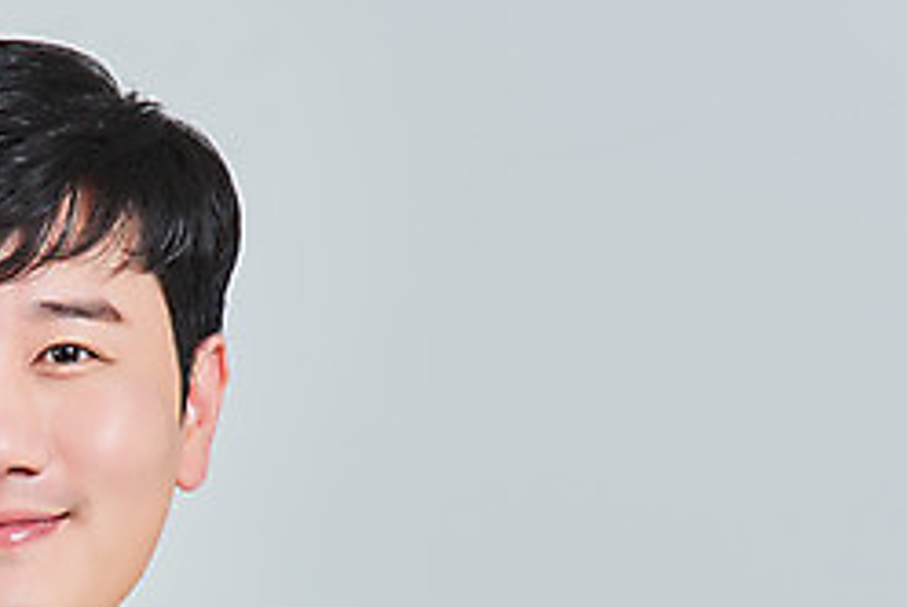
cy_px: 655
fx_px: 11275
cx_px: -123
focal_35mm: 447
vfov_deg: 3.1
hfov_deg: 4.6
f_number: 14
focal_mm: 185
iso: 100
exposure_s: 1/125
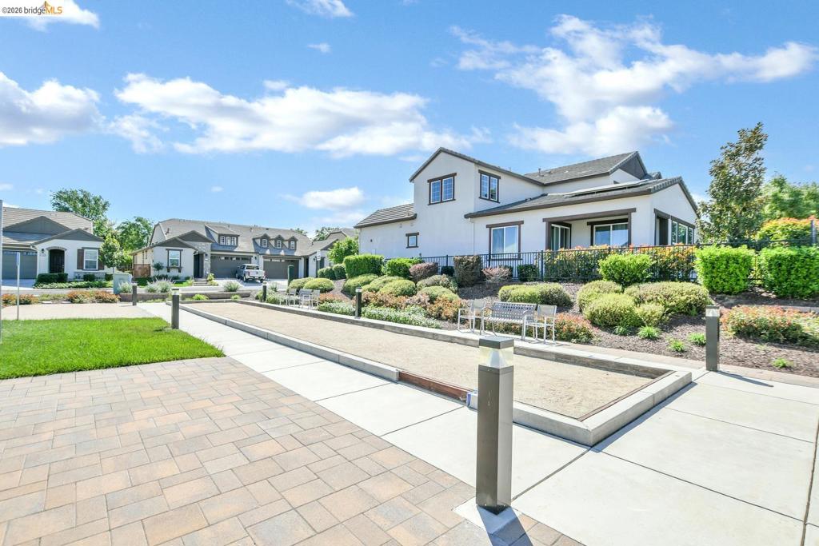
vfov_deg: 77.3
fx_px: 341
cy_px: 273
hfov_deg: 100.4
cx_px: 410
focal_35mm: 15
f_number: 5.6
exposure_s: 1/500
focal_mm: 10
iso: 200
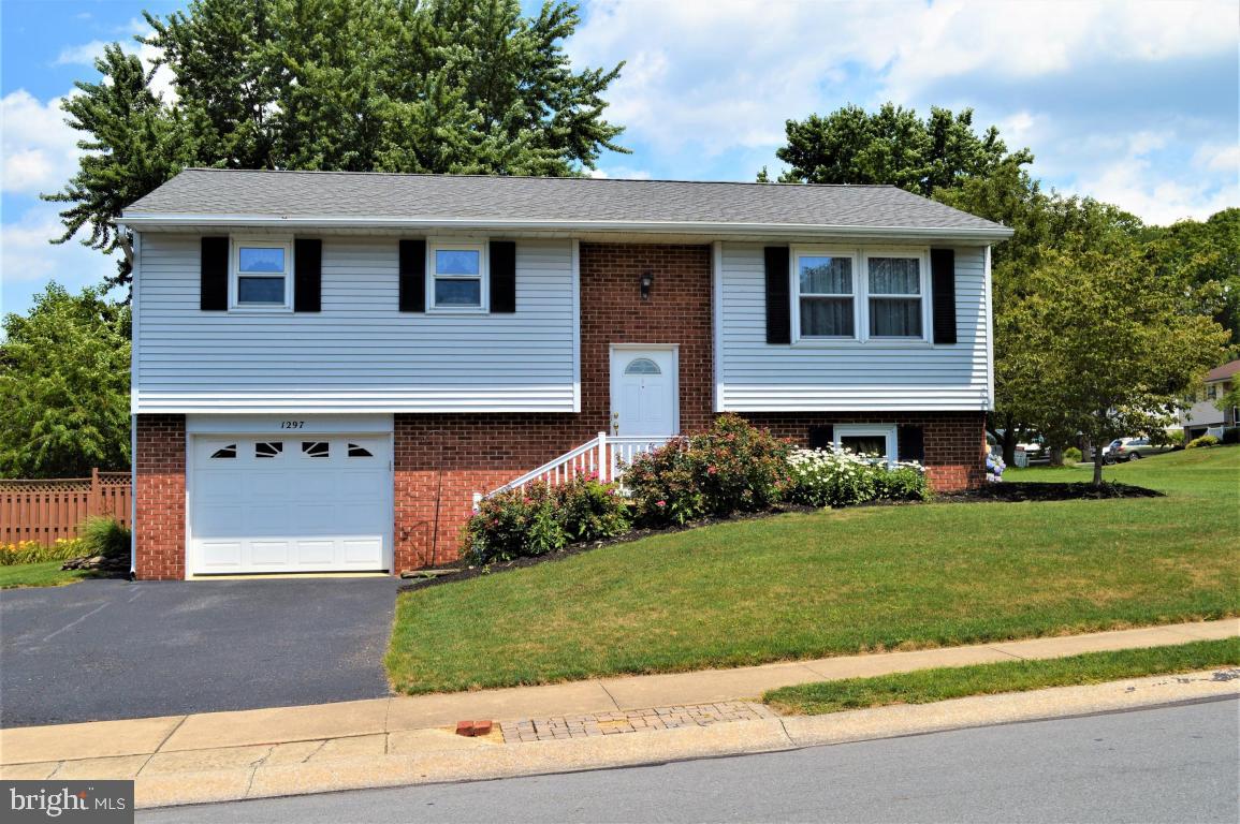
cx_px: 620
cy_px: 412
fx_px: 1239
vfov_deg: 36.8
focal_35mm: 36
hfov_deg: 53.2
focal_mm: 24
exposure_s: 1/400
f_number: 7.1
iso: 100
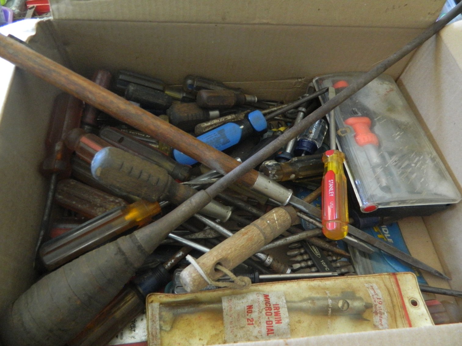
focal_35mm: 25
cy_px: 173
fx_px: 334
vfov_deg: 54.9
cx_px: 231
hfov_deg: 69.4
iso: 400
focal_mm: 4.5
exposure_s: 1/25
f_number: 3.1
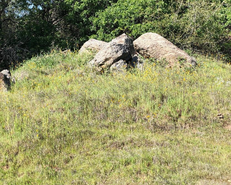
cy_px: 69
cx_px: 66
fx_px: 335
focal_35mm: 49
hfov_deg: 37.4
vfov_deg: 30.7
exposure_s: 1/762
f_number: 1.8
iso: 20
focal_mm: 3.99
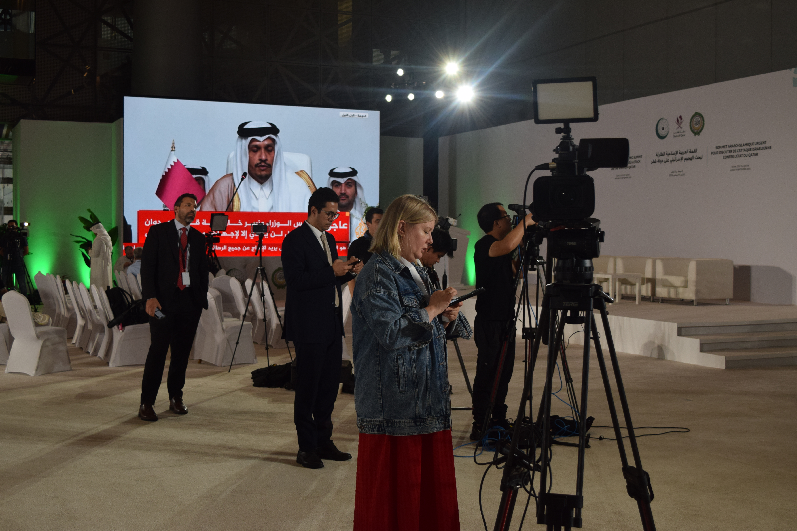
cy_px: 266
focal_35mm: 46
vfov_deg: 28.9
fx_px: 1029
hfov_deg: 42.3
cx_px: 398
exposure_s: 1/200
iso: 400
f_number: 7.1
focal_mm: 31
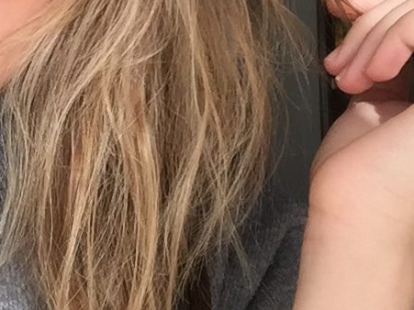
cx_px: -12
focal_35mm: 88
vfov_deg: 16.5
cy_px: 12
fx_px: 1052
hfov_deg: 21.4
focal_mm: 2.65
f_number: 2.2
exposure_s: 1/197
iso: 32
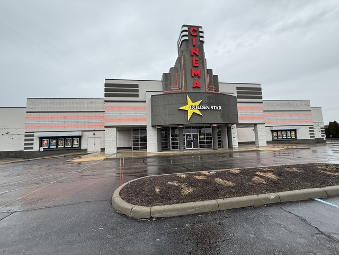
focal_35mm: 14
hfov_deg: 102.1
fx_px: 137
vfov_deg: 85.7
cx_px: 170
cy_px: 128
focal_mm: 2.22
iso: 100
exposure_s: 1/120
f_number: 2.2
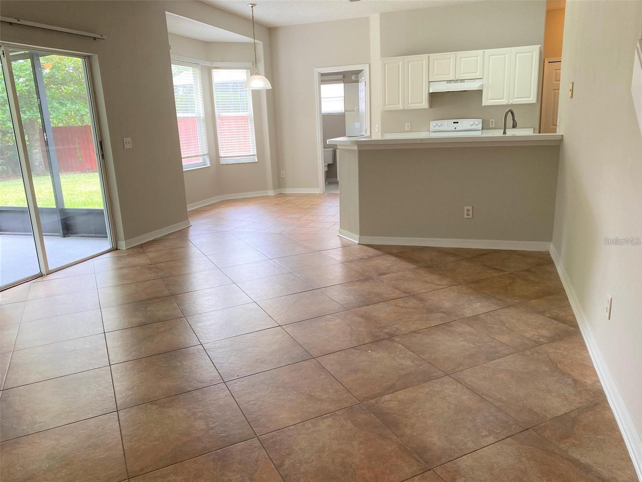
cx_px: 321
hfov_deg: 67.3
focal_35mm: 26
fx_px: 482
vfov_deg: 53.1
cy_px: 241
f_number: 1.8
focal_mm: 4.25
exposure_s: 1/60
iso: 64
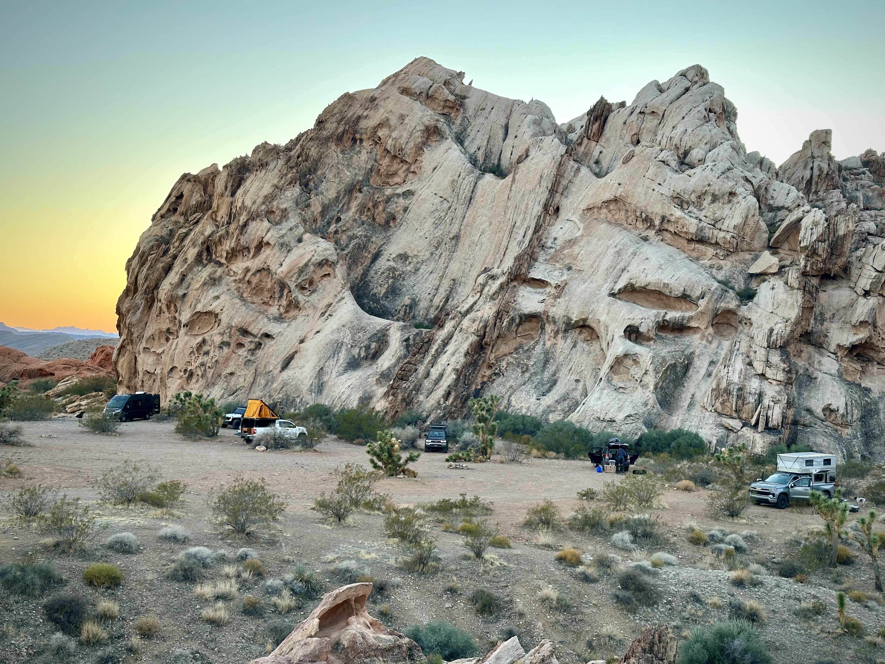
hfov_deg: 39.7
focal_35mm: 48
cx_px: 442
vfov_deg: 30.3
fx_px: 1227
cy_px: 332
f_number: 1.78
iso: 80
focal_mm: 6.86
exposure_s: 1/143
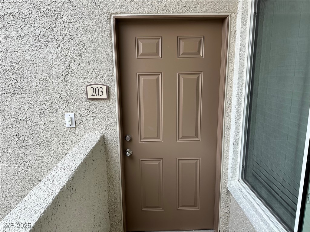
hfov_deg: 71.6
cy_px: 116
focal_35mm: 24
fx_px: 215
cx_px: 155
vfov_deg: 56.8
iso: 80
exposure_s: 1/279
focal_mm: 6.86
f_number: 1.78
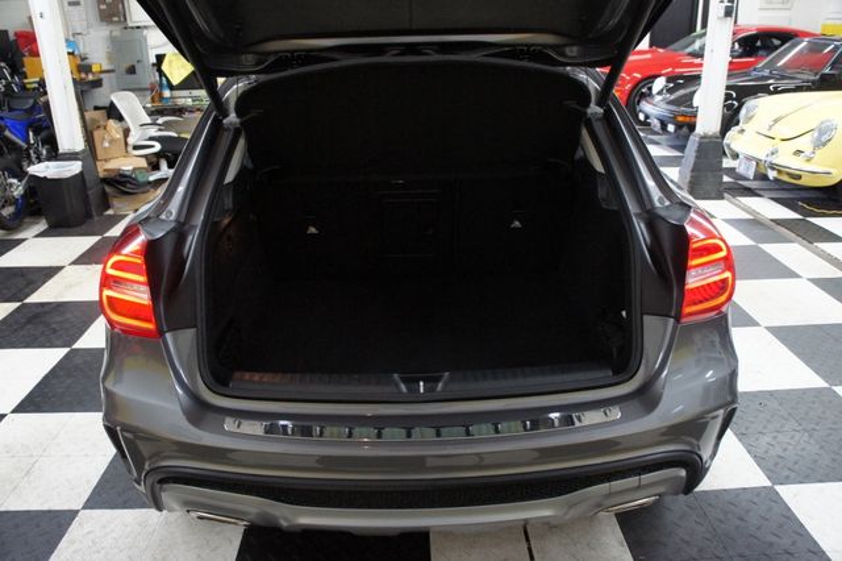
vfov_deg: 47.9
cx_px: 421
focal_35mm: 27
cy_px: 280
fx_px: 631
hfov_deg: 67.4
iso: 1600
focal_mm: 18
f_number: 3.5
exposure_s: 1/80
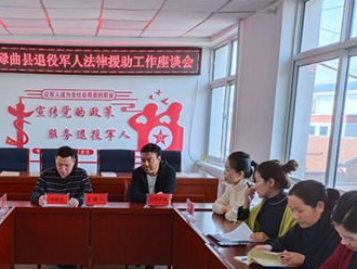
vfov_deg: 34.9
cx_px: 95
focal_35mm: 40
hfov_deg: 45.4
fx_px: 413
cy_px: 213
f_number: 1.79
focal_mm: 4.71
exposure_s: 1/100
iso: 93
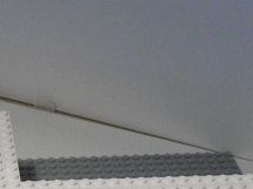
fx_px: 782
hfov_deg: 17.8
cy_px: 235
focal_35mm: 107
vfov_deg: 13.4
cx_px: -19
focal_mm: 6.3
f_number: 3.1
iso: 800
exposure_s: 1/100
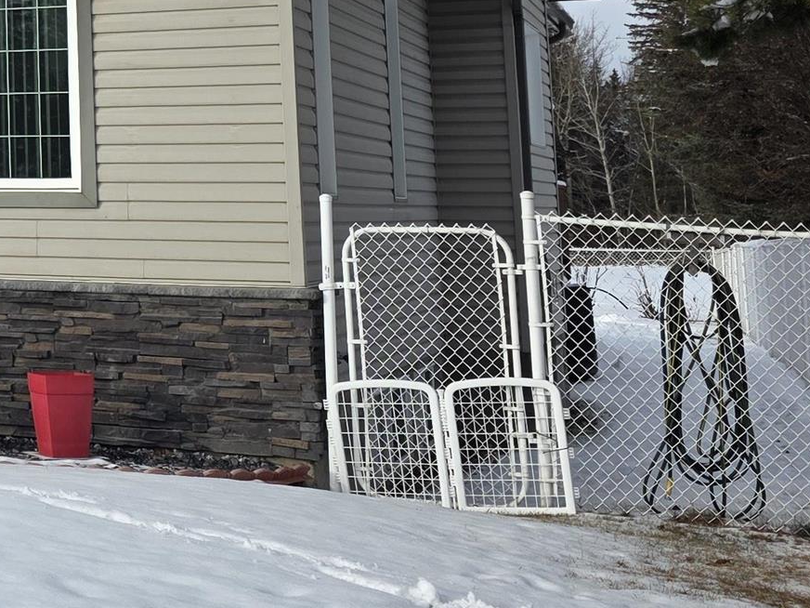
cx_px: -411
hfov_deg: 20.6
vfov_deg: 17.7
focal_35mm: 81
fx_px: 1895
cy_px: -39
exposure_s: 1/4145
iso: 80
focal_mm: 6.3
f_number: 1.7
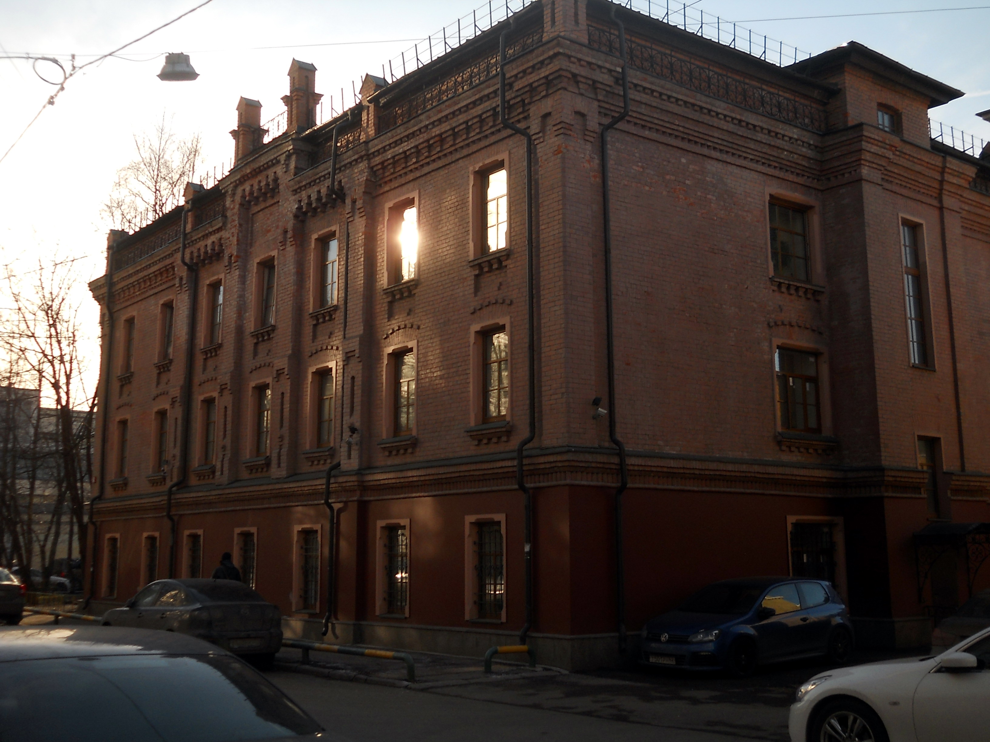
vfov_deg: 35.1
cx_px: 495
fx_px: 1173
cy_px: 371
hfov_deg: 45.8
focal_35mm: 41
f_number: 5.5
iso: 80
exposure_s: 1/200
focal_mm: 6.72
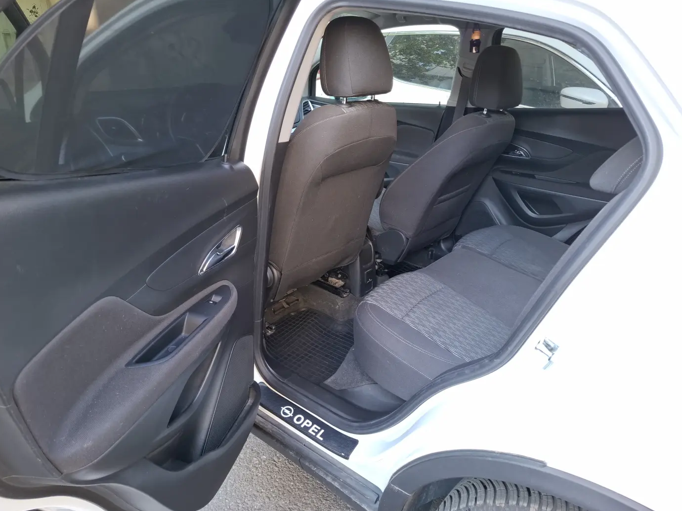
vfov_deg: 56.8
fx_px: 473
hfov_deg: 71.6
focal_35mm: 24
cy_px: 248
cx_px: 336
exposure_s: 1/100
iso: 100
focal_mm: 5.54
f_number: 1.8
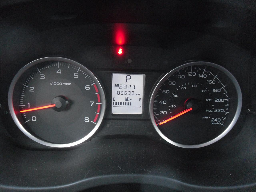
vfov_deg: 40.7
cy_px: 96
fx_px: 259
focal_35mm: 35
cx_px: 128
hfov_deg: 52.6
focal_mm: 6.3
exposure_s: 1/5
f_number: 3.5
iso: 400
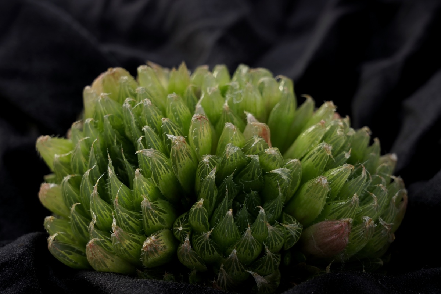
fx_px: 1286
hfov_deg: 19.5
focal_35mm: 105
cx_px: 220
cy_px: 147
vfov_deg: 13.0
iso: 200
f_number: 8
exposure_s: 1/125
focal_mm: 105
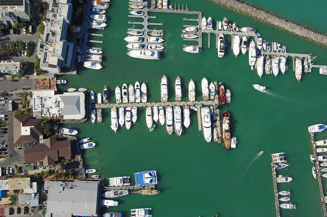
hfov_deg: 37.9
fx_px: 476
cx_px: 164
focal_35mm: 52
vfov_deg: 25.7
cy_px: 108
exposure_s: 1/1000
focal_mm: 35
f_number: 9.5
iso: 400
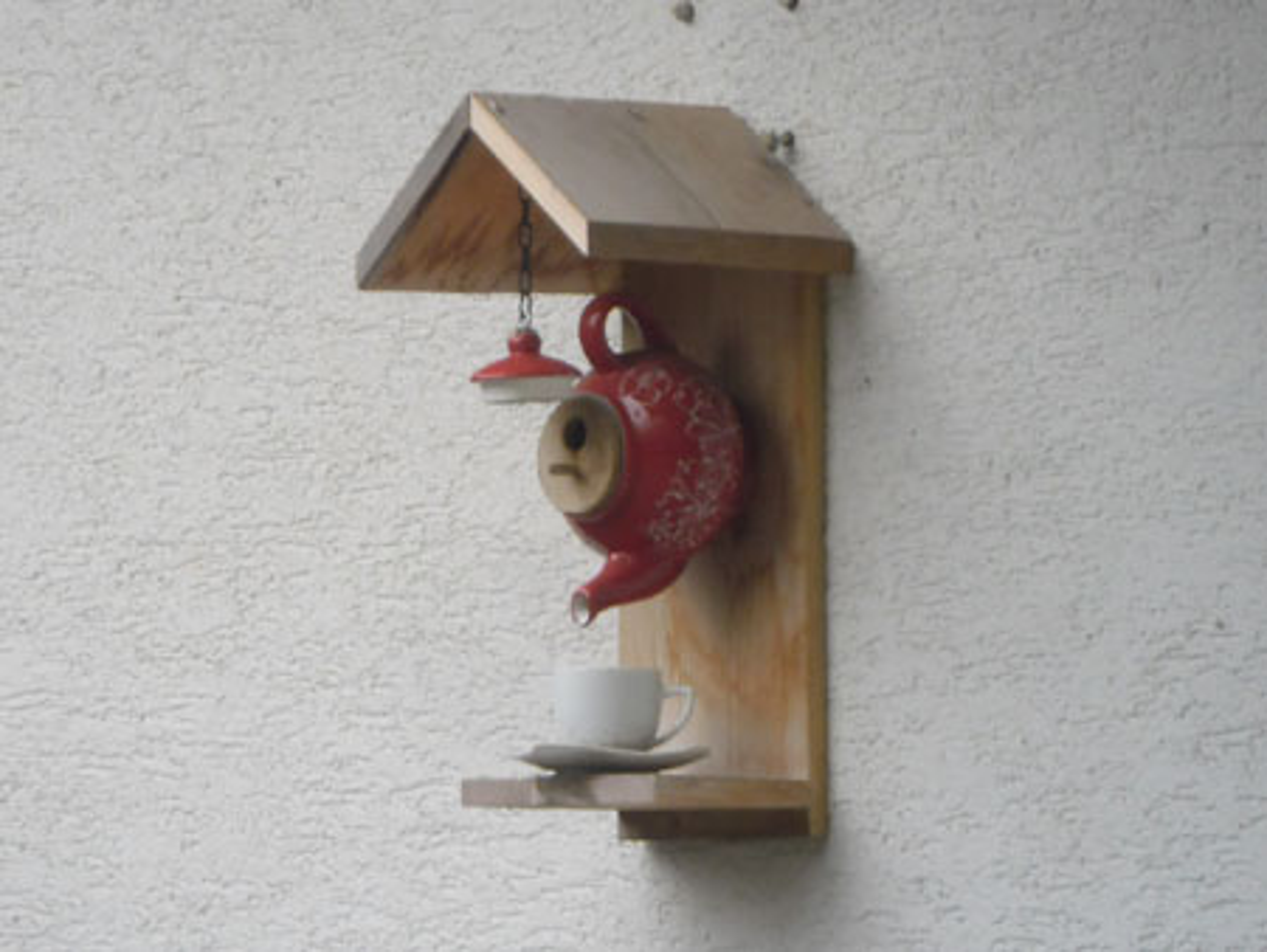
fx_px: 4944
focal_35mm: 135
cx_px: 634
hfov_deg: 14.6
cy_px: 476
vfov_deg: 11.0
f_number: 5.9
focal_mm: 24.5
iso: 200
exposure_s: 1/90
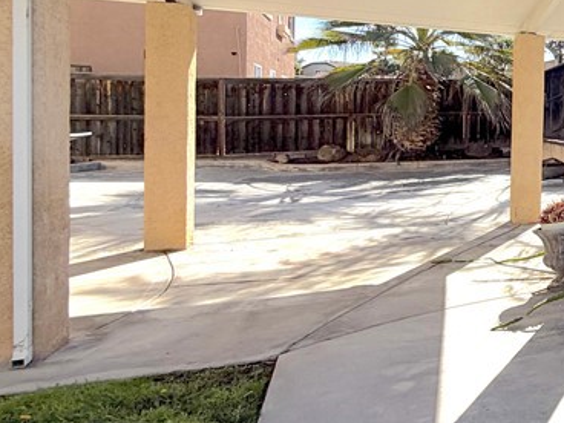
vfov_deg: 36.3
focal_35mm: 39
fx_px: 635
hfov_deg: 34.8
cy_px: 129
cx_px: 720
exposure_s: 1/1017
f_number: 2.2
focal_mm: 2.22
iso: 20
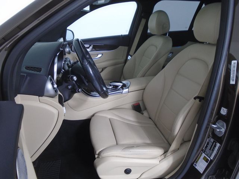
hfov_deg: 67.3
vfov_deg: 53.1
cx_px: 120
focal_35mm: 26
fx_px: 180
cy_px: 90
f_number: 3.2
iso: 100
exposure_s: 1/50
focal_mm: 4.6
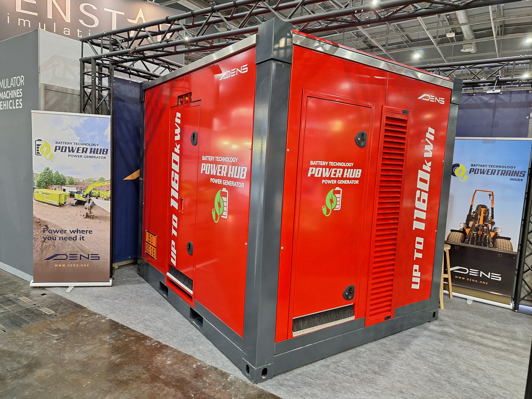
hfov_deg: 73.9
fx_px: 353
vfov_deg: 58.9
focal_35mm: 23
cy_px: 200
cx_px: 266
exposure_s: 1/50
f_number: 1.8
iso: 250
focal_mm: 5.54
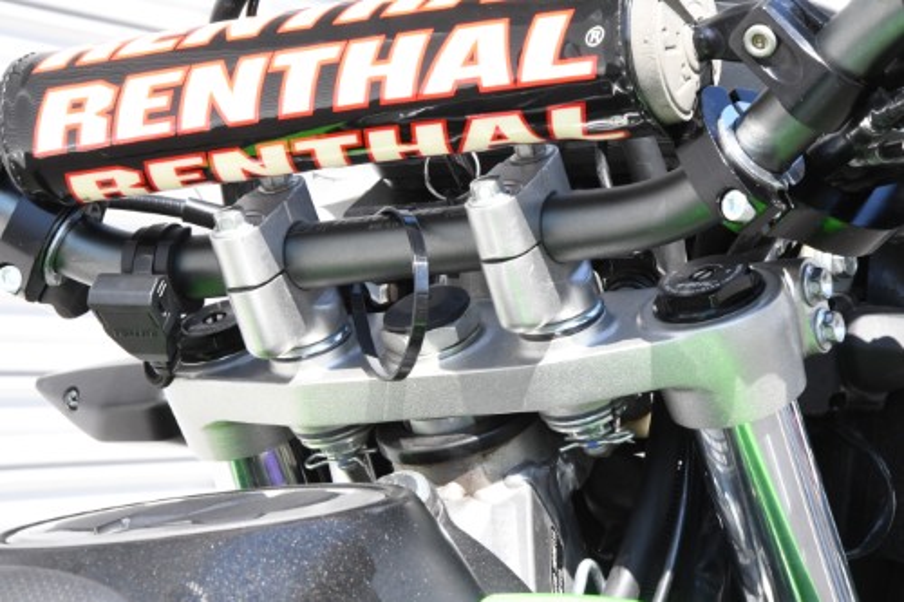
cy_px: 301
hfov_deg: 13.1
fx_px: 3941
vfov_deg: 8.7
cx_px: 452
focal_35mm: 157
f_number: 18
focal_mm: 105
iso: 2000
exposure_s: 1/200
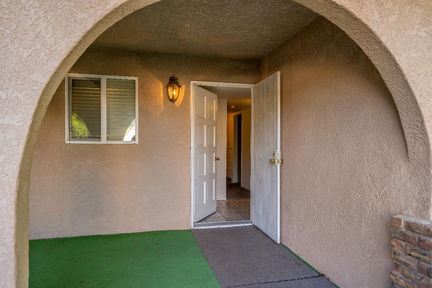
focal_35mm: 24
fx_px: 288
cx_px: 216
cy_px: 144
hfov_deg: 73.7
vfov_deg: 53.1
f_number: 4
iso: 640
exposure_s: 1/160
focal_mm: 24
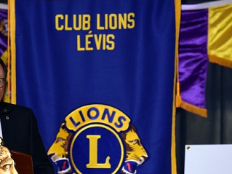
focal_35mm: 250
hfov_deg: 7.9
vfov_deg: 5.9
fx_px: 1675
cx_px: 75
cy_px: 120
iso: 1250
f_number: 4.8
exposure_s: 1/200
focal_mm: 155
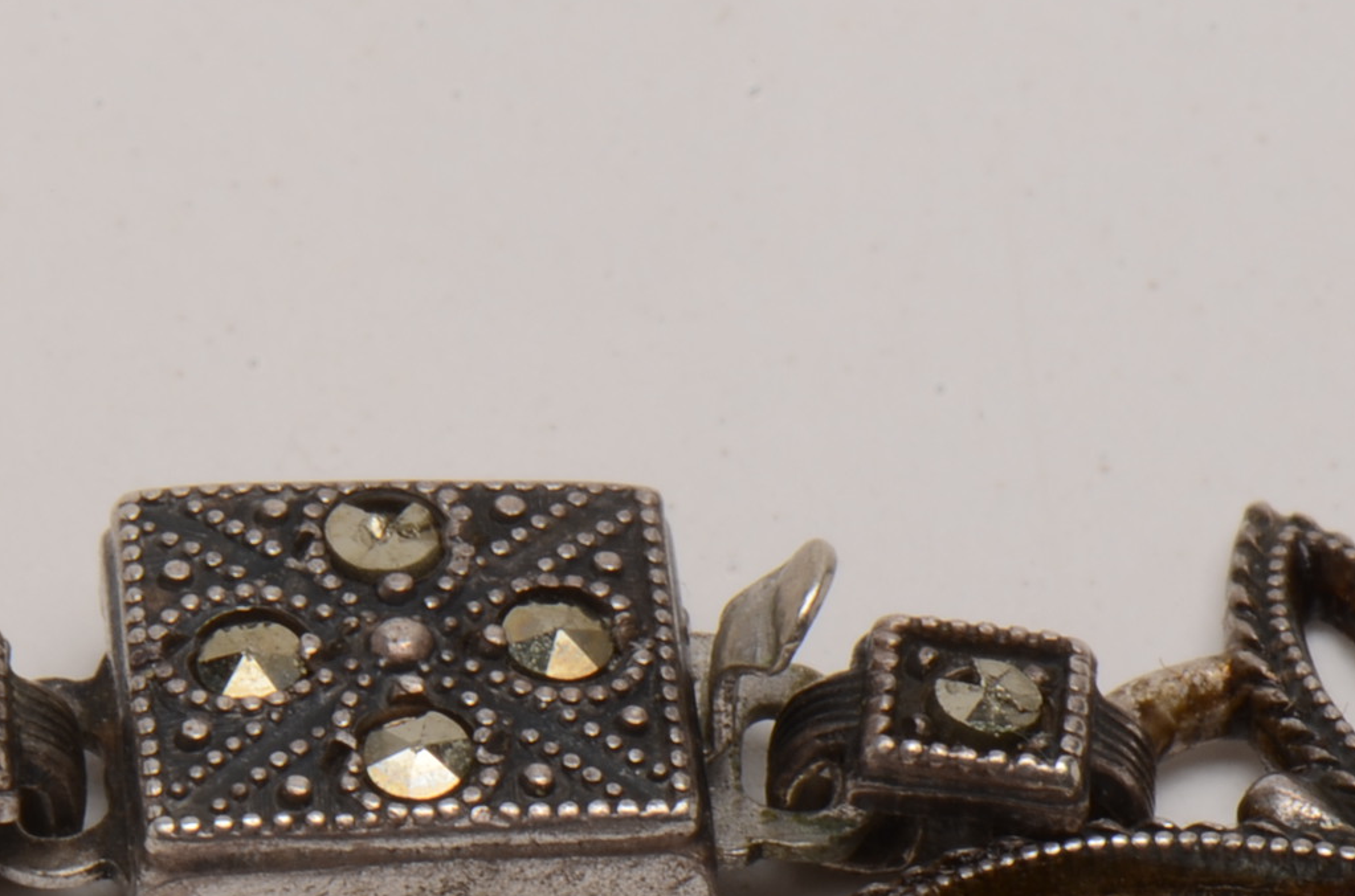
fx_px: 11536
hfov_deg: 6.7
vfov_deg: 4.4
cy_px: 680
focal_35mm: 307
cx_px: 262
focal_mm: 85
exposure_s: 1/160
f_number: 32
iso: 100
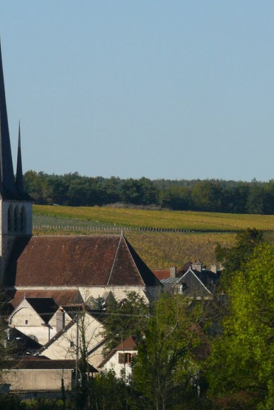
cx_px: 26
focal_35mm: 539
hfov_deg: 2.6
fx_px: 6153
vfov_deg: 3.8
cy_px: 176
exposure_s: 1/400
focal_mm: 59.2
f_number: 6.3
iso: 100
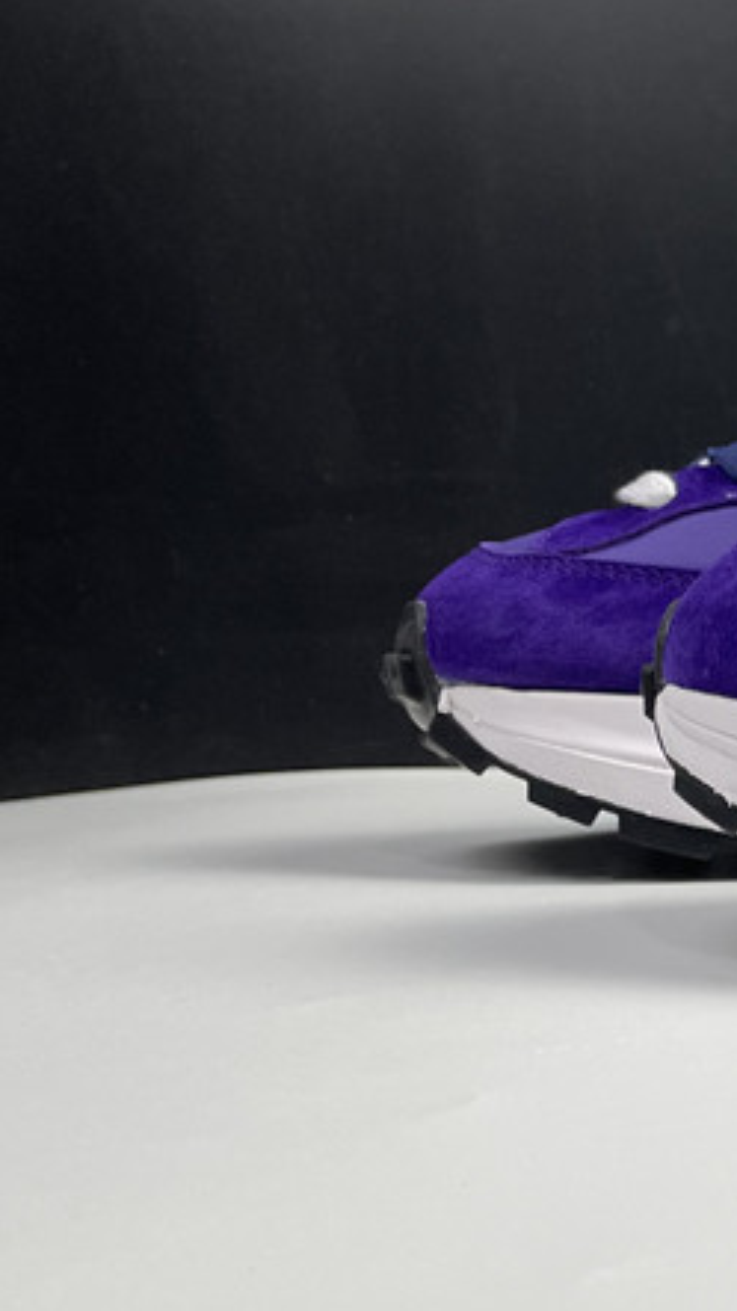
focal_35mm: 64
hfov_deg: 15.9
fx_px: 2225
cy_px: 577
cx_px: 1335
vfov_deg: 32.8
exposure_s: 1/121
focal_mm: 4.2
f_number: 1.6
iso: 64
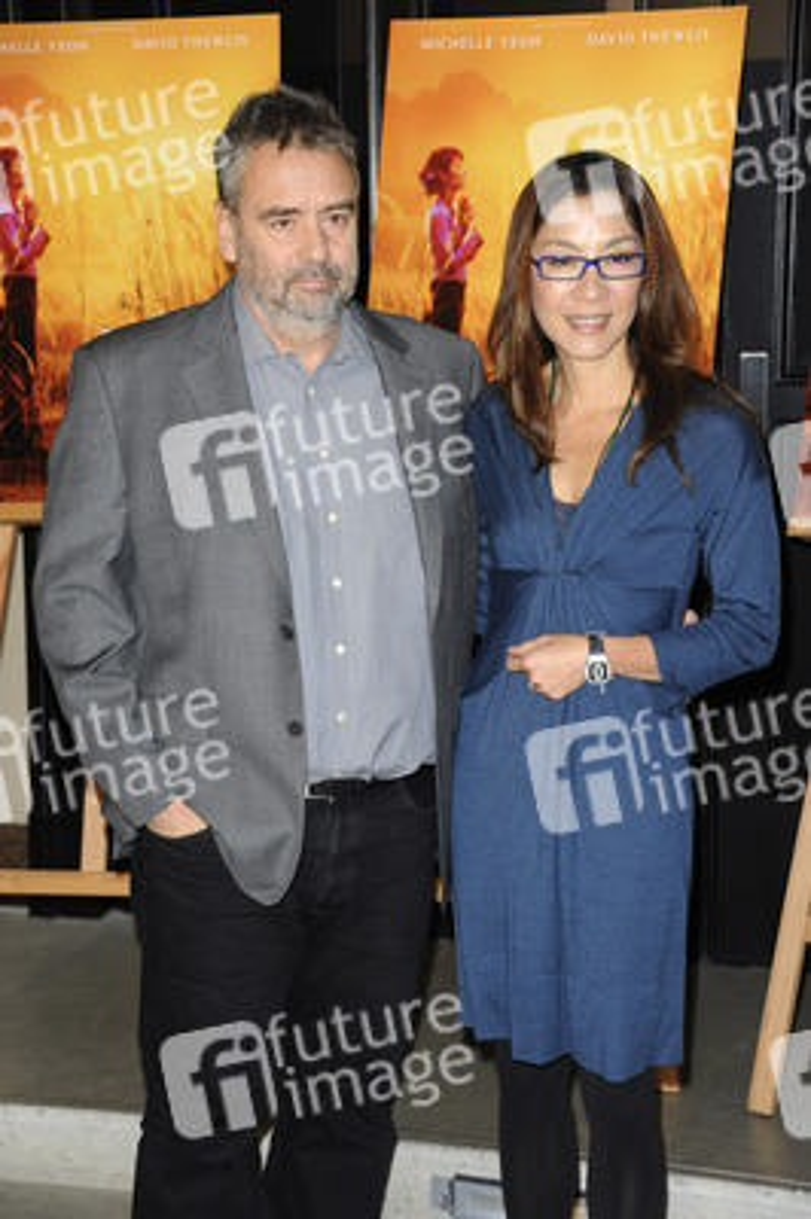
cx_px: 406
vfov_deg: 24.8
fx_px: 2776
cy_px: 610
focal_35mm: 82
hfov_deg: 16.6
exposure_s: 1/125
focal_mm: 82
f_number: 5.6
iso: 1250
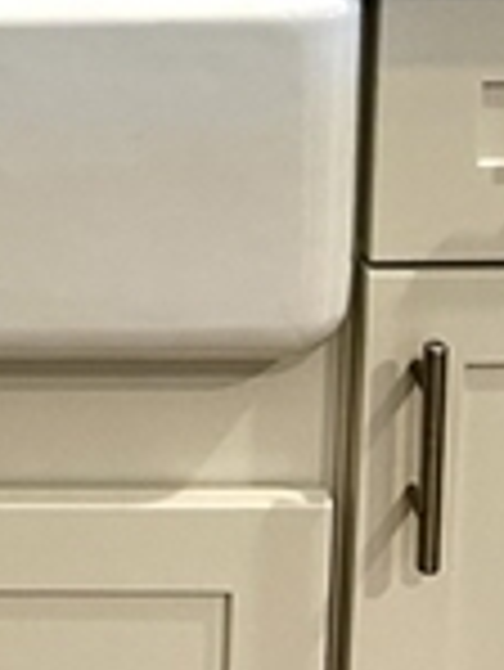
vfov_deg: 13.7
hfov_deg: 10.4
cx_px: -436
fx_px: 2598
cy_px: -360
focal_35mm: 134
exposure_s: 1/60
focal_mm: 5.7
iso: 125
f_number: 1.5
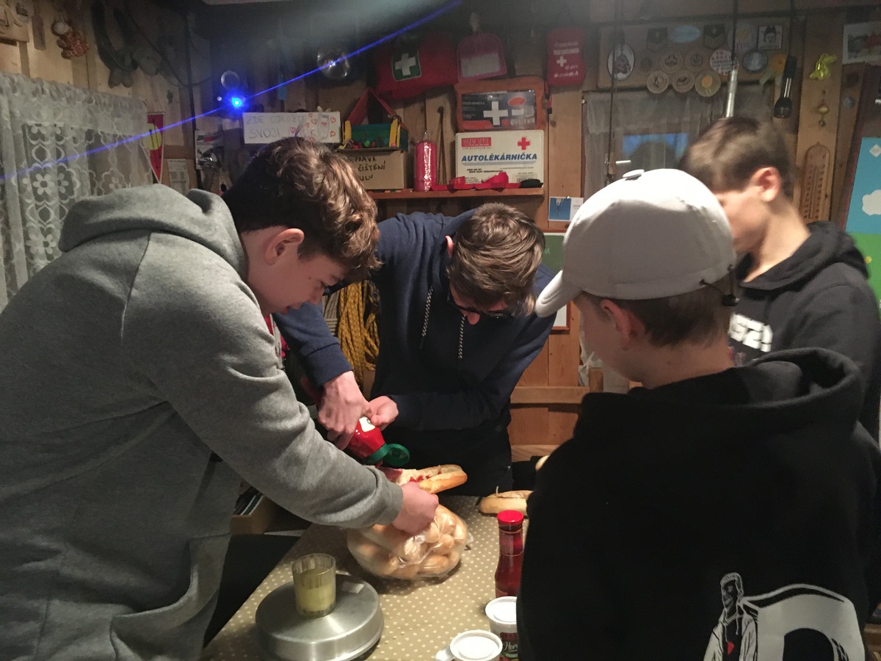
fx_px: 738
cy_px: 330
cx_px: 440
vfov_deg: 48.2
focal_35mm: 29
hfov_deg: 61.7
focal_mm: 4.15
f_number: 2.2
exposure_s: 1/17
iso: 250
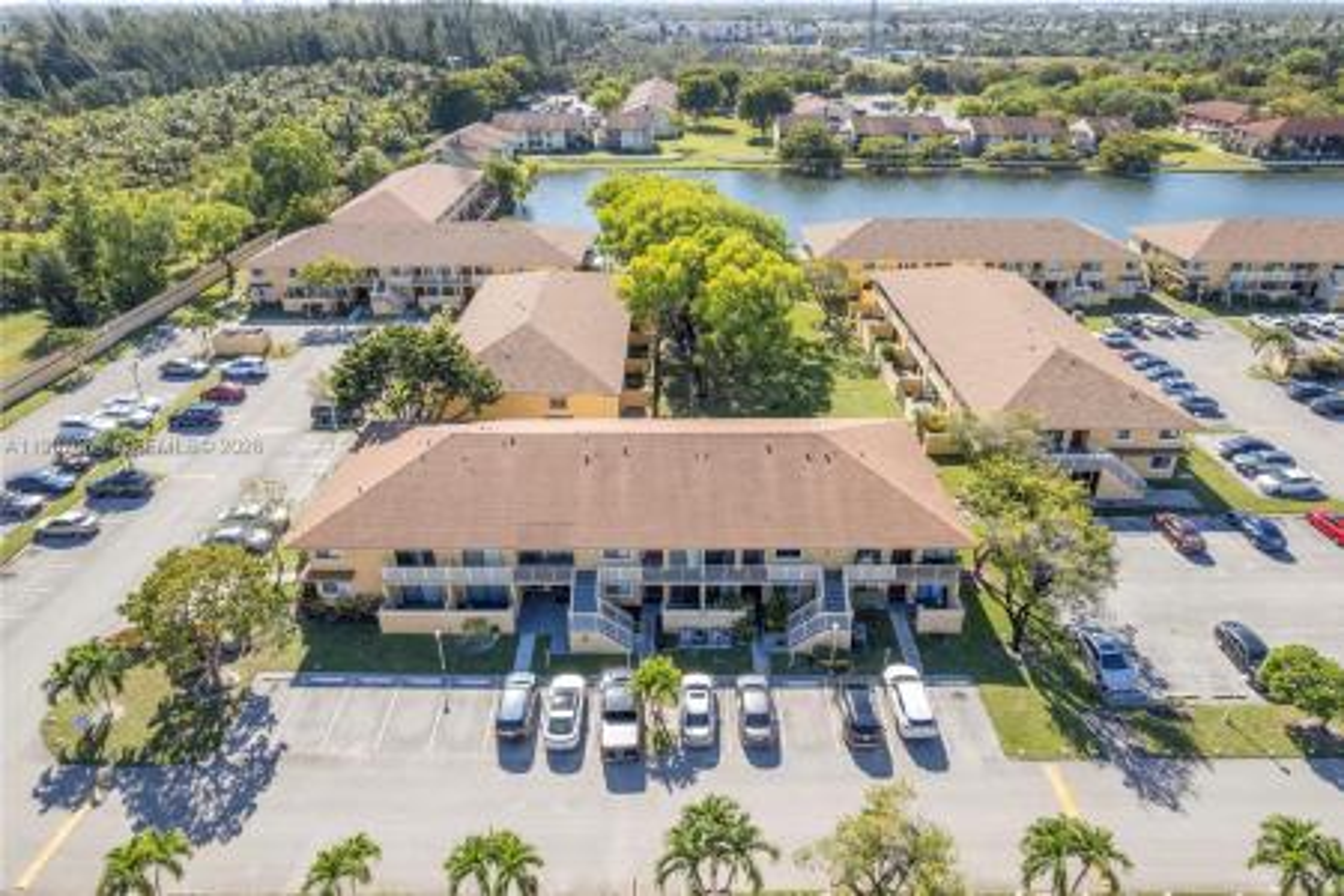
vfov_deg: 57.2
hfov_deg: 78.6
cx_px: 672
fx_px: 821
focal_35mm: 22
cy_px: 448
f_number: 2.8
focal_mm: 8.38
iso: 100
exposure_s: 1/1250
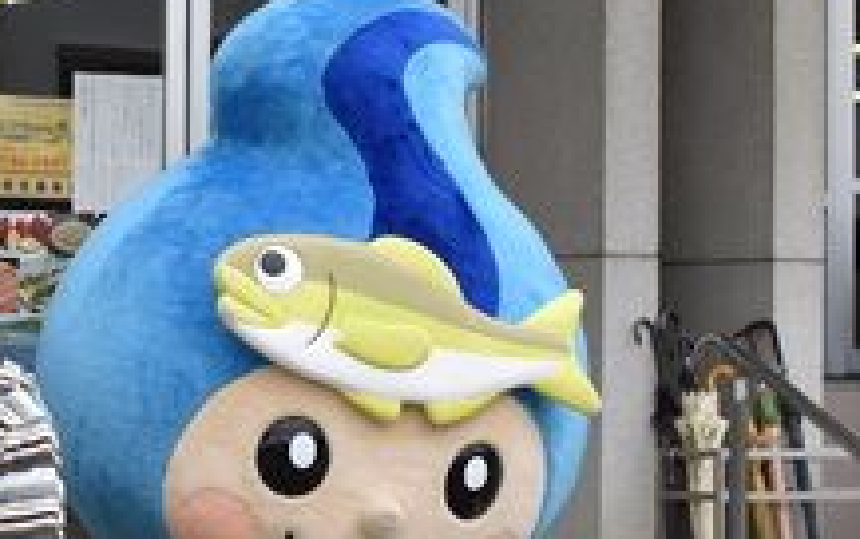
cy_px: 367
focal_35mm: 104
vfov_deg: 12.6
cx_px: -119
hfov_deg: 19.1
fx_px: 2431
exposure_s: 1/250
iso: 360
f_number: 8
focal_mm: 21
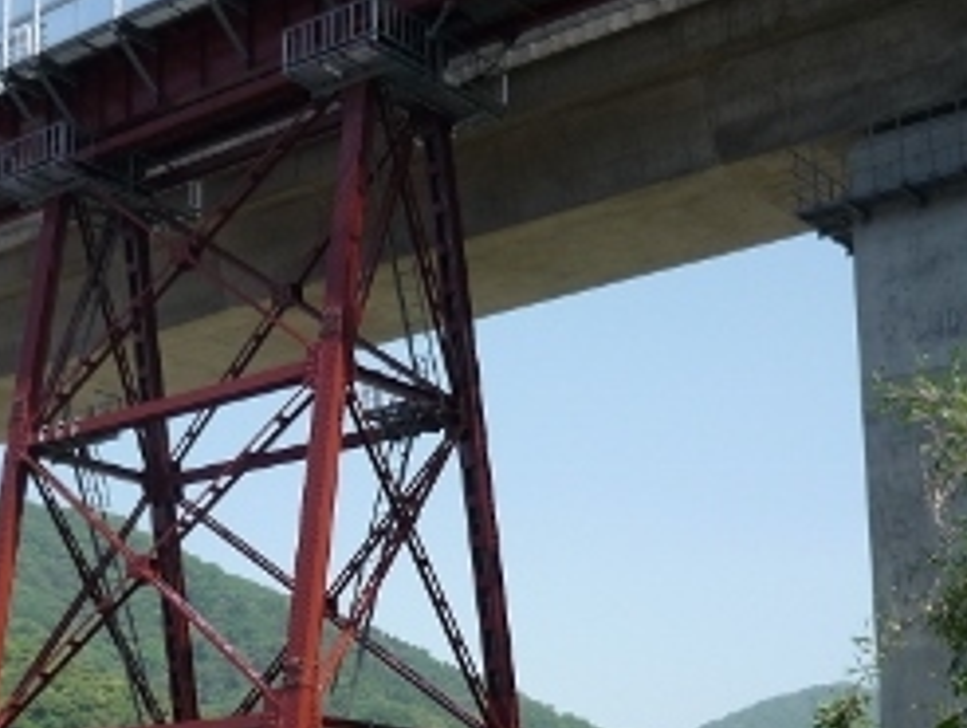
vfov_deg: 21.6
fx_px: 1873
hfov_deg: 28.7
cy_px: 600
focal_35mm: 67
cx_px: 291
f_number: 2.8
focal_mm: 5.5
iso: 100
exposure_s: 1/800
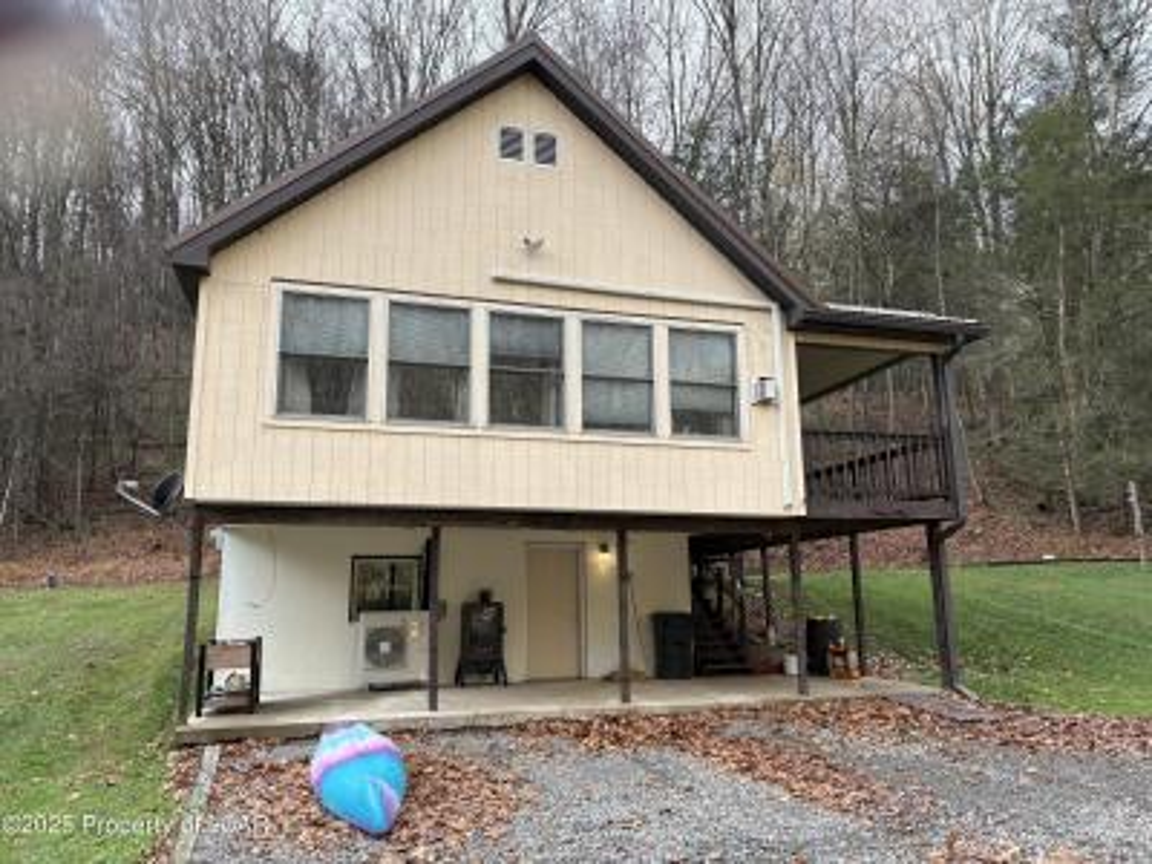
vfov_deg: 53.1
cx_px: 576
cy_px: 432
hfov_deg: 67.3
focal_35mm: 26
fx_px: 865
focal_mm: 5.96
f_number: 1.6
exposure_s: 1/203
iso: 40
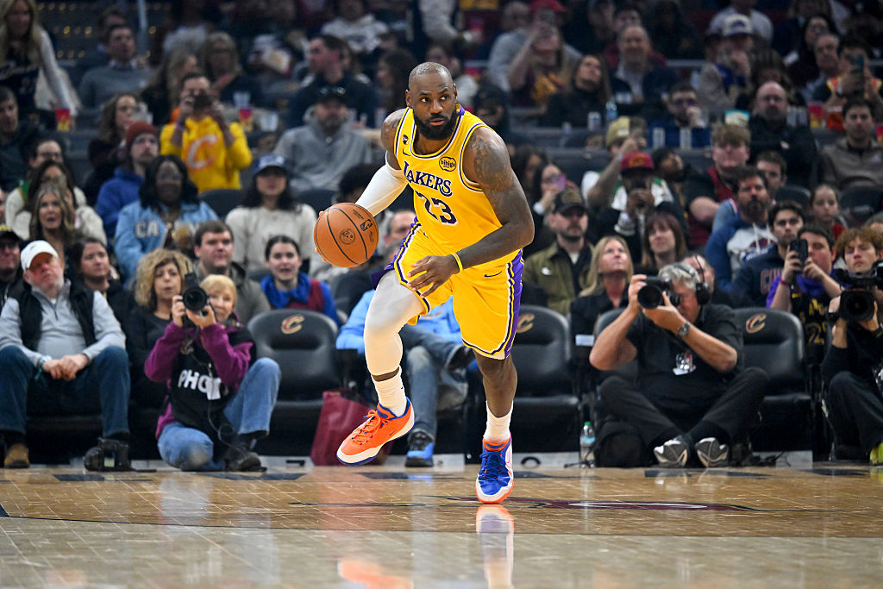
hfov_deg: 6.9
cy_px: 294
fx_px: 7359
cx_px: 442
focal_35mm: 300
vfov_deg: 4.6
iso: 5000
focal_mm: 300
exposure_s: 1/1600
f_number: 4
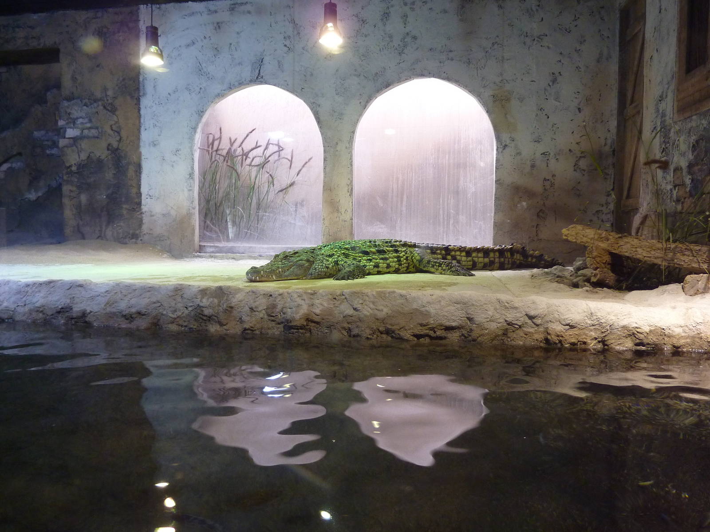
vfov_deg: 48.2
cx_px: 355
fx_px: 595
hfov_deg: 61.7
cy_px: 266
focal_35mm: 29
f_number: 3.4
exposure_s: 1/30
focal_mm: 4.7
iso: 250
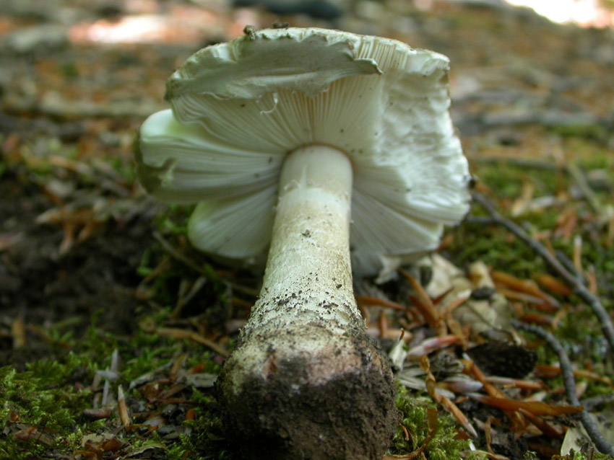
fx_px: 887
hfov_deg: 38.2
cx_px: 307
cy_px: 230
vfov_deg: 29.1
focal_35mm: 50
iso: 100
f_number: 2.9
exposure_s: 1/30
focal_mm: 10.4
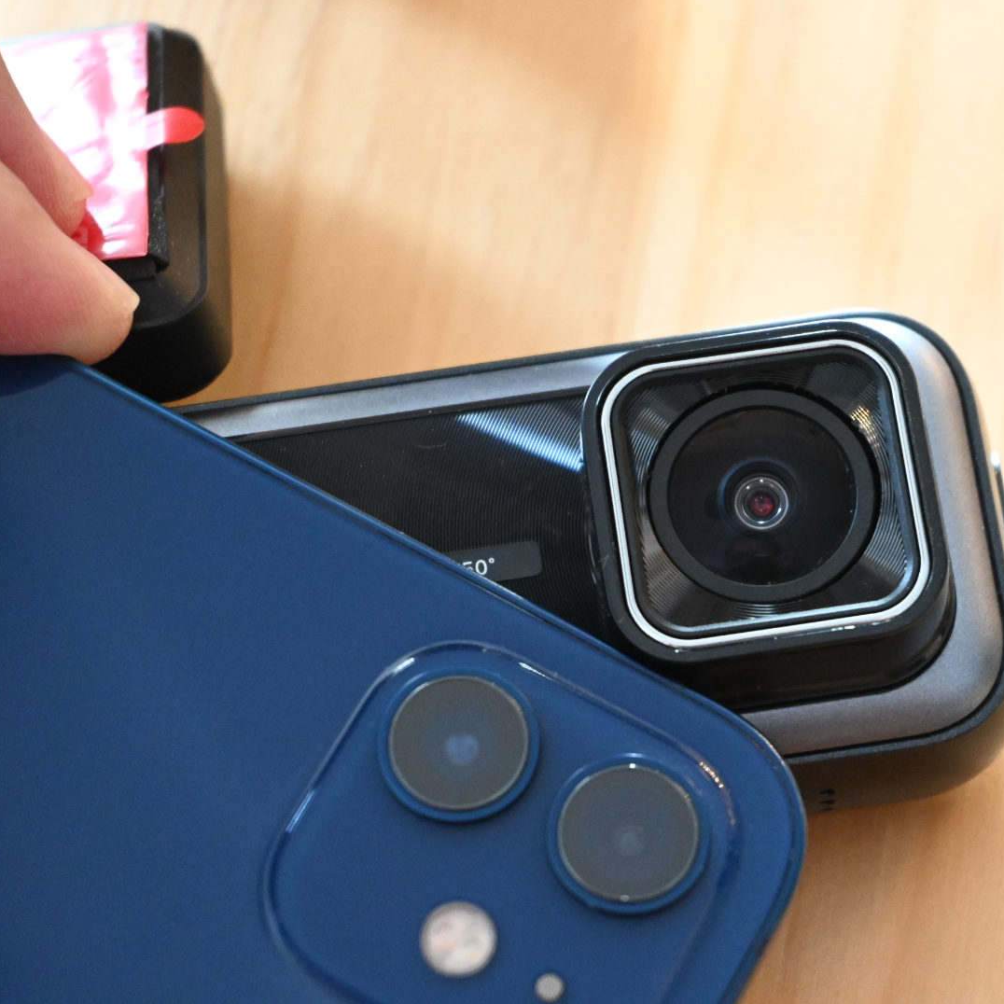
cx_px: 719
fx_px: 3150
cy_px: 501
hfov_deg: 18.0
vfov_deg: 18.1
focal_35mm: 96
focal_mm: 50
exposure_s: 1/80
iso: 6400
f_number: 6.3
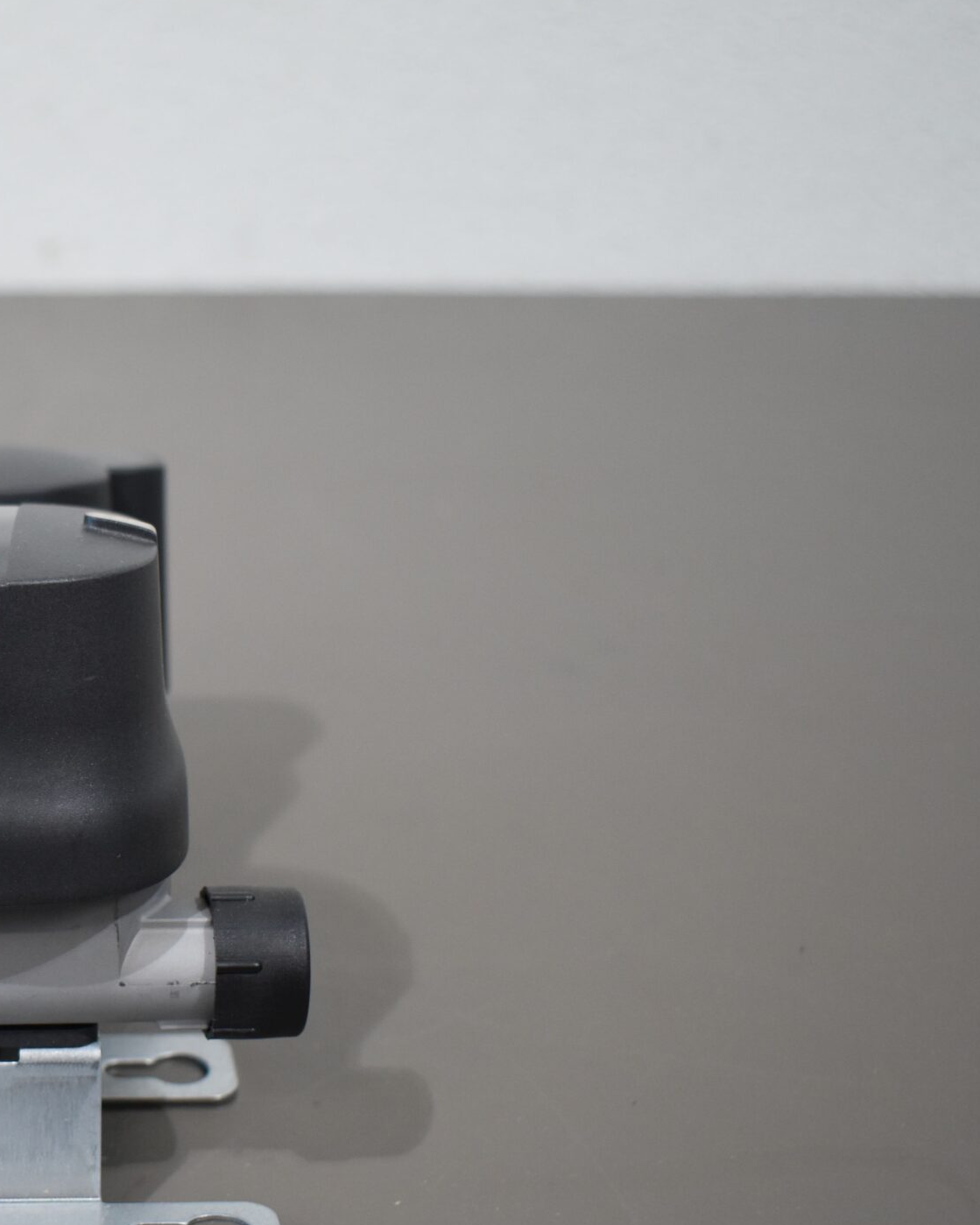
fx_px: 2429
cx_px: -53
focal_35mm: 67
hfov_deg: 21.8
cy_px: 737
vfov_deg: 28.2
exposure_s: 1/160
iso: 800
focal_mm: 26
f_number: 4
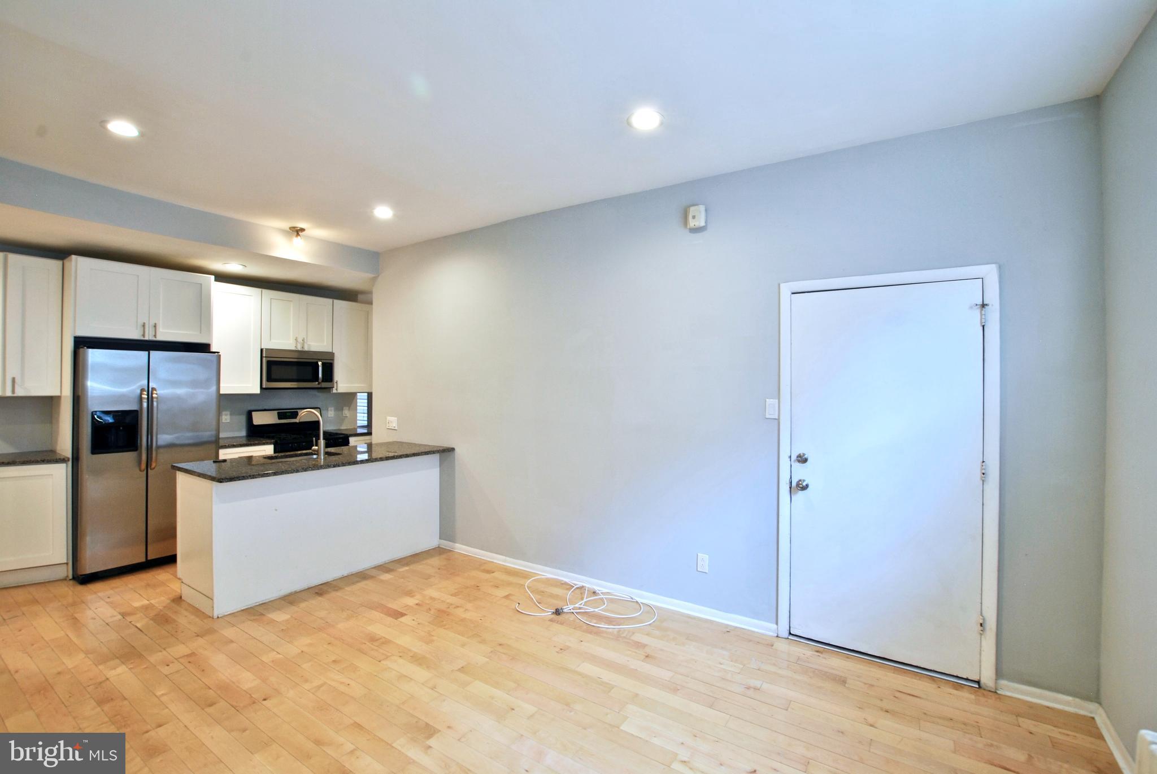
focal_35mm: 15
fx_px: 483
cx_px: 578
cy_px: 387
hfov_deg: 100.3
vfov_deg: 77.5
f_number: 8
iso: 100
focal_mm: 10
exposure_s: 1/2.5
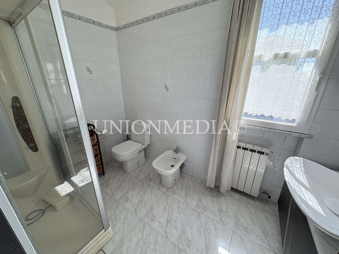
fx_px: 137
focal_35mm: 14
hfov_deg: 102.1
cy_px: 127
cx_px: 170
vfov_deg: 85.7
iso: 80
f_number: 2.2
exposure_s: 1/112
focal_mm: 2.22
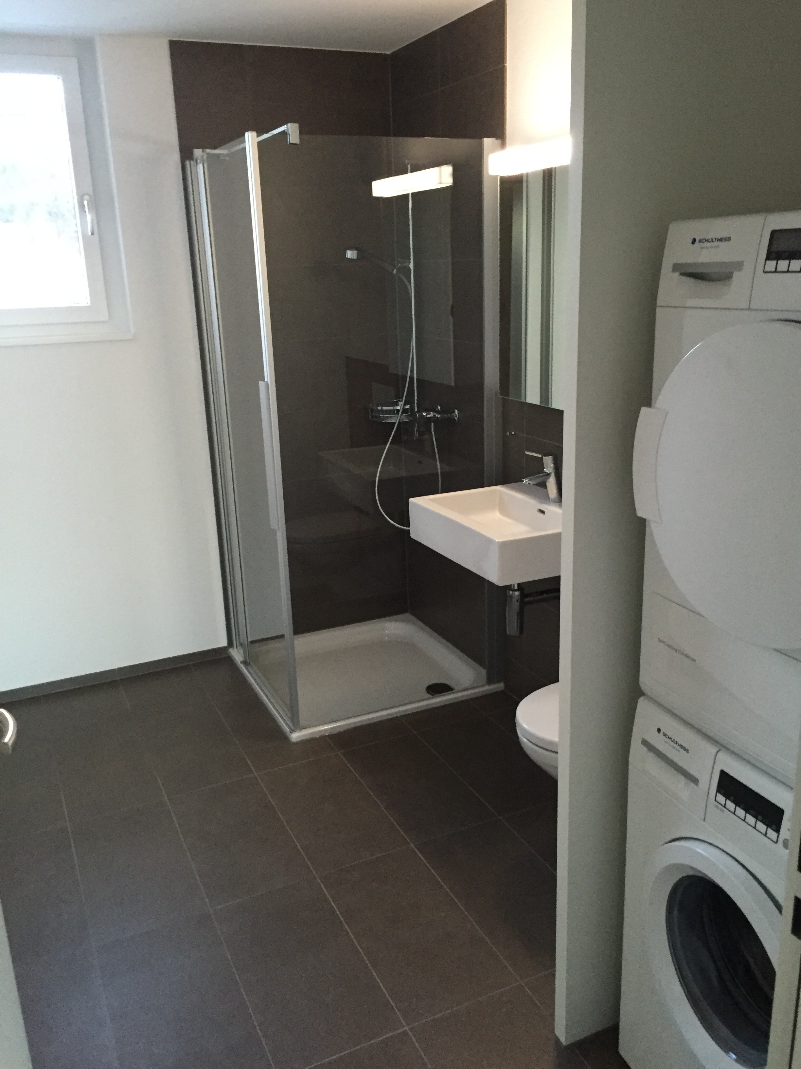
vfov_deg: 61.7
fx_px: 895
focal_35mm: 29
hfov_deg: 48.2
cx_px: 400
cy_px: 534
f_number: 2.2
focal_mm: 4.15
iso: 250
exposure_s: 1/25
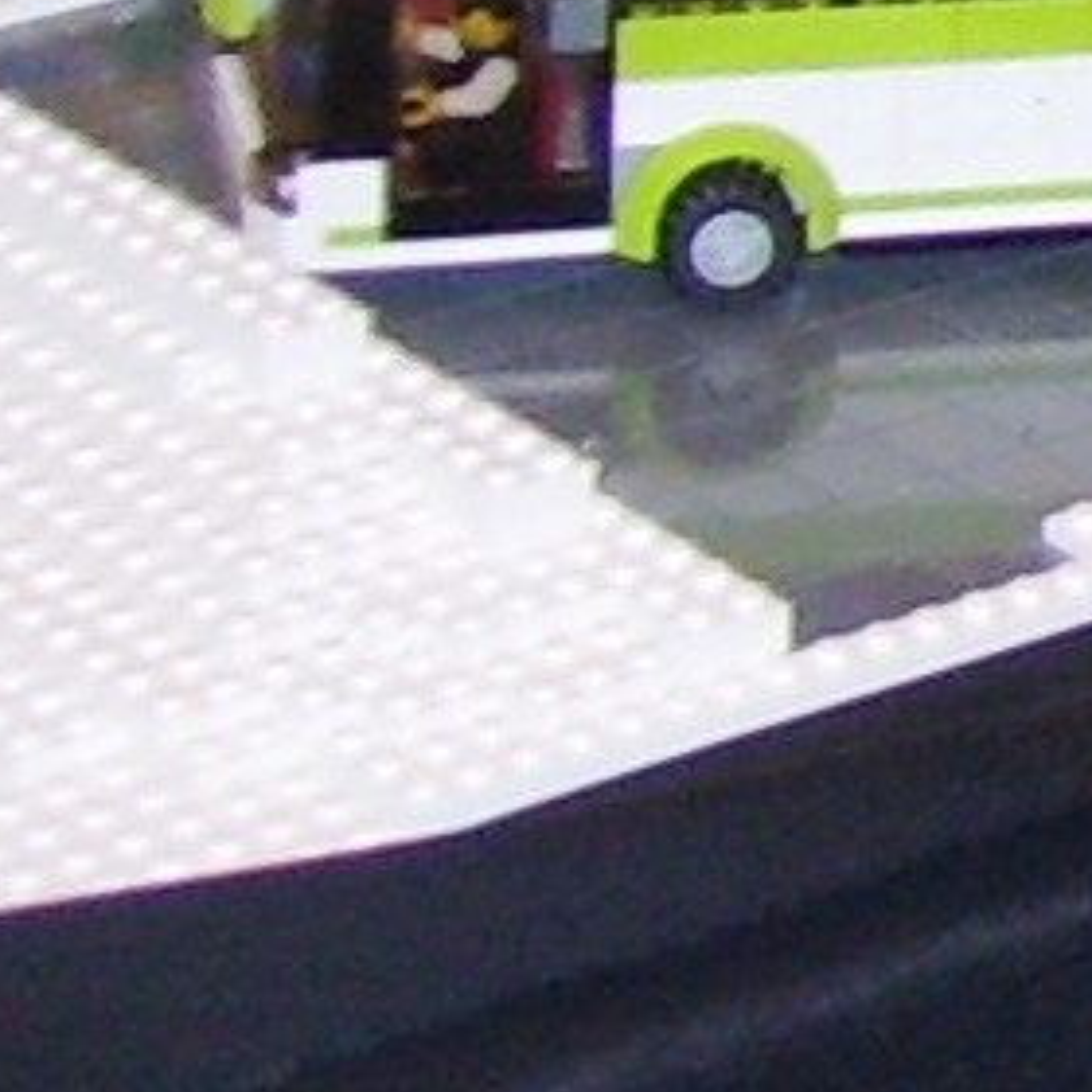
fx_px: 9351
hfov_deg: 5.9
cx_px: 3912
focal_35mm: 262
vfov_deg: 6.6
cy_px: -437
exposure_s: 1/60
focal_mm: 6
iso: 80
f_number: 2.7
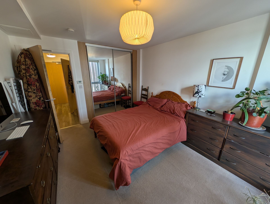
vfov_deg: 94.6
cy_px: 102
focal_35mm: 12
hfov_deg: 110.5
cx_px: 135
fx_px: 94
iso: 38
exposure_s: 1/28
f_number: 1.95
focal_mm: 2.23
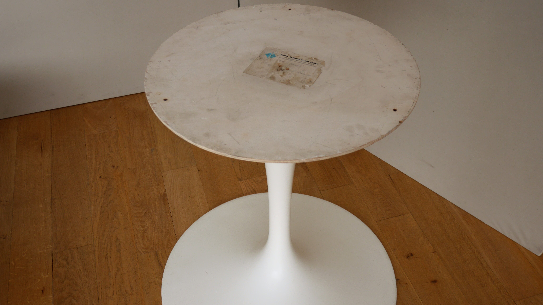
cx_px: 271
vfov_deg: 33.5
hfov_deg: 56.6
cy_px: 194
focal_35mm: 35
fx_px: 504
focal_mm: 16
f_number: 3.9
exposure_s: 1/80
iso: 200
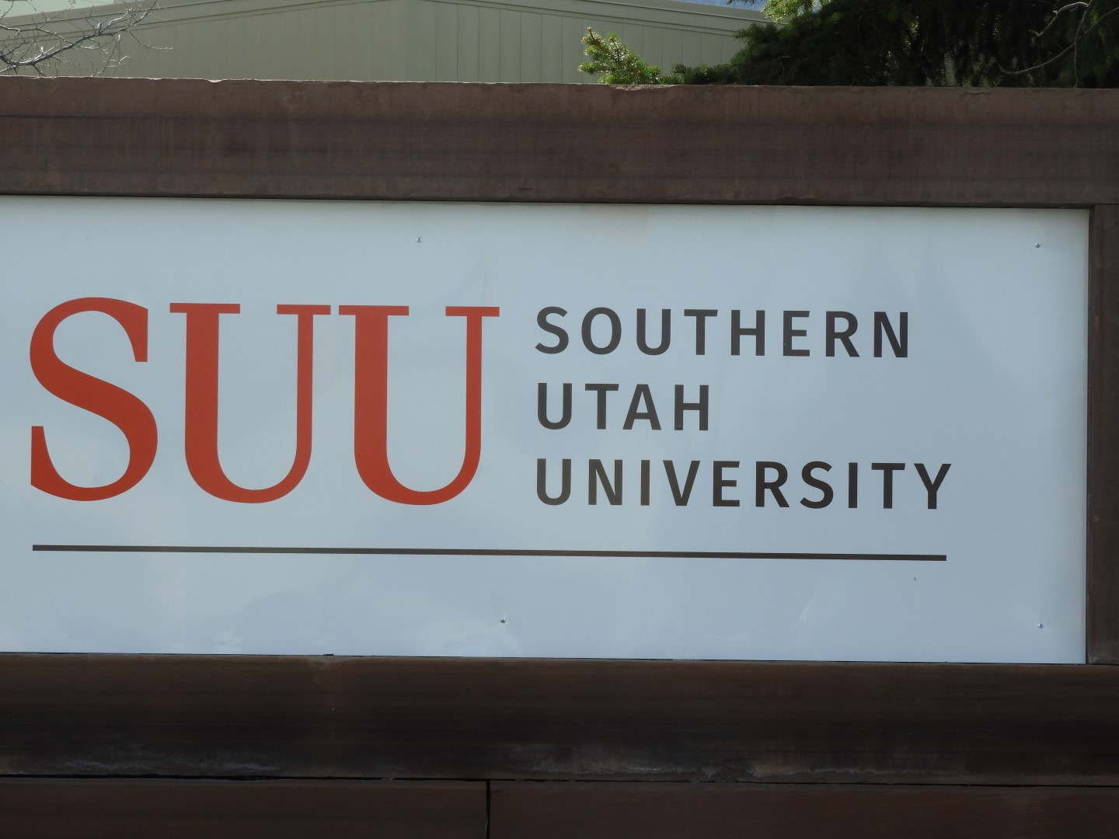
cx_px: 560
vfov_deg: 9.9
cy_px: 420
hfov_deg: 13.2
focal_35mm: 150
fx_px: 4849
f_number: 5.2
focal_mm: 26.9
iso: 100
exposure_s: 1/400
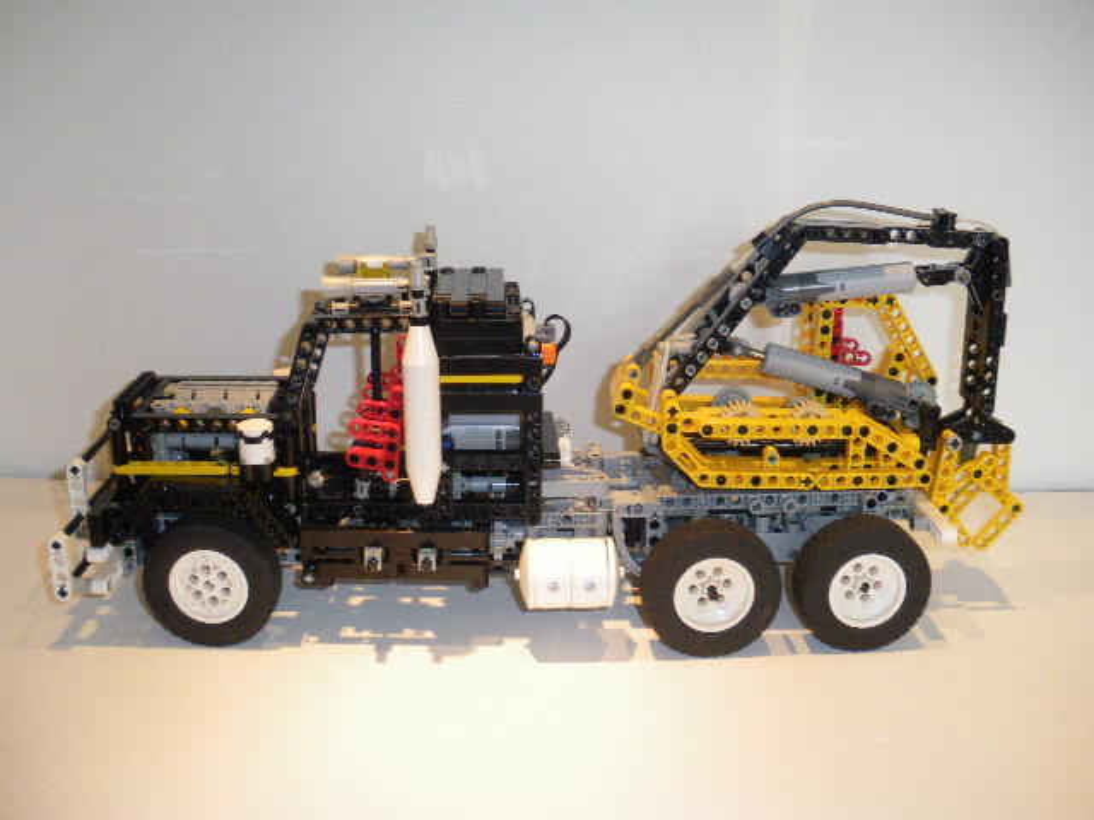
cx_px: 547
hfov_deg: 51.4
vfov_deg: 39.7
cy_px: 410
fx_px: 1138
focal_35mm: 36
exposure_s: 1/50
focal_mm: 6.3
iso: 320
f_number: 3.5
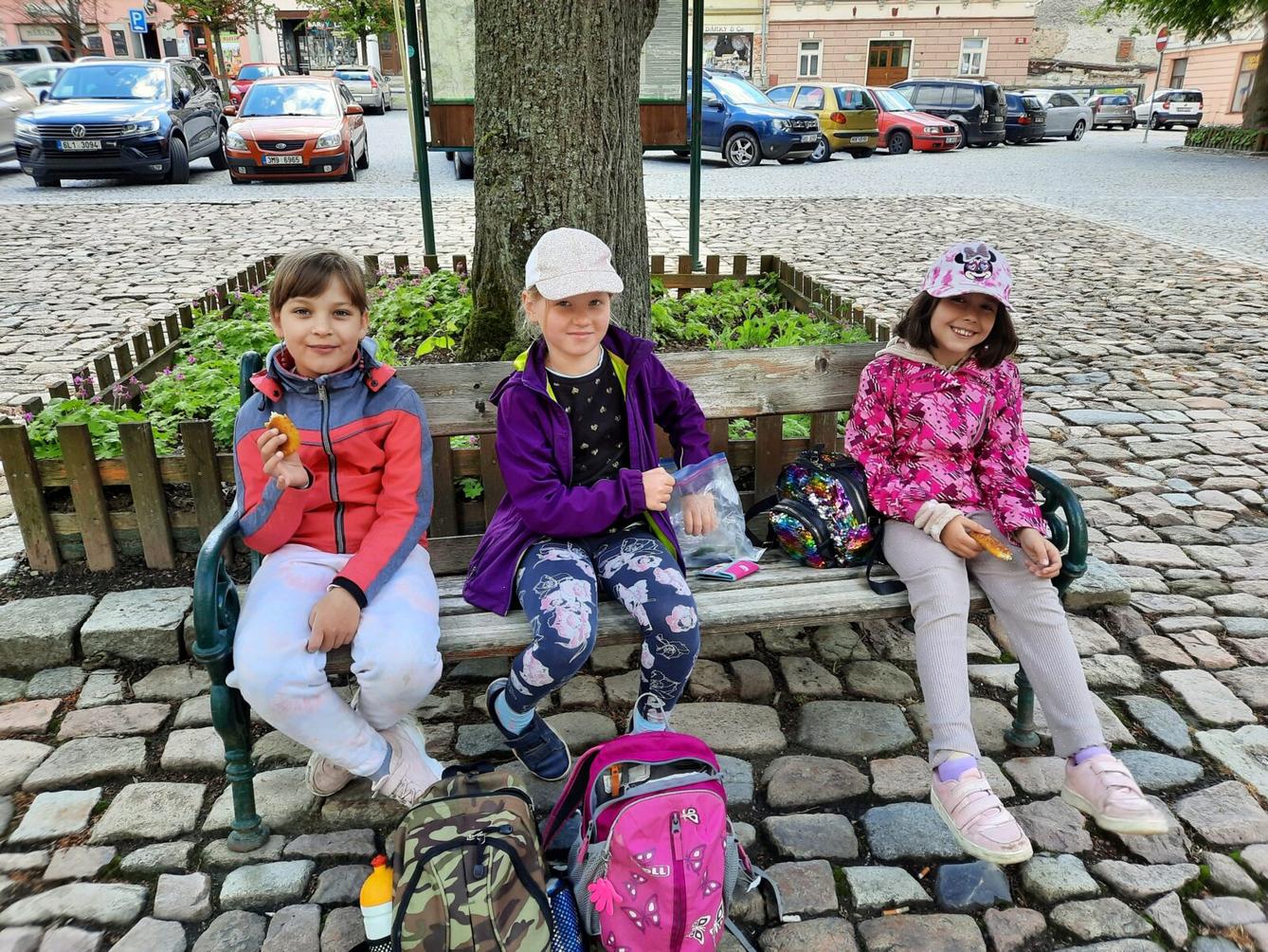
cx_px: 634
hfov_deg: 69.4
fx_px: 916
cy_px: 476
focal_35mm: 25
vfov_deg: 54.9
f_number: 2
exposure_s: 1/116
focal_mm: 4.6
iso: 32
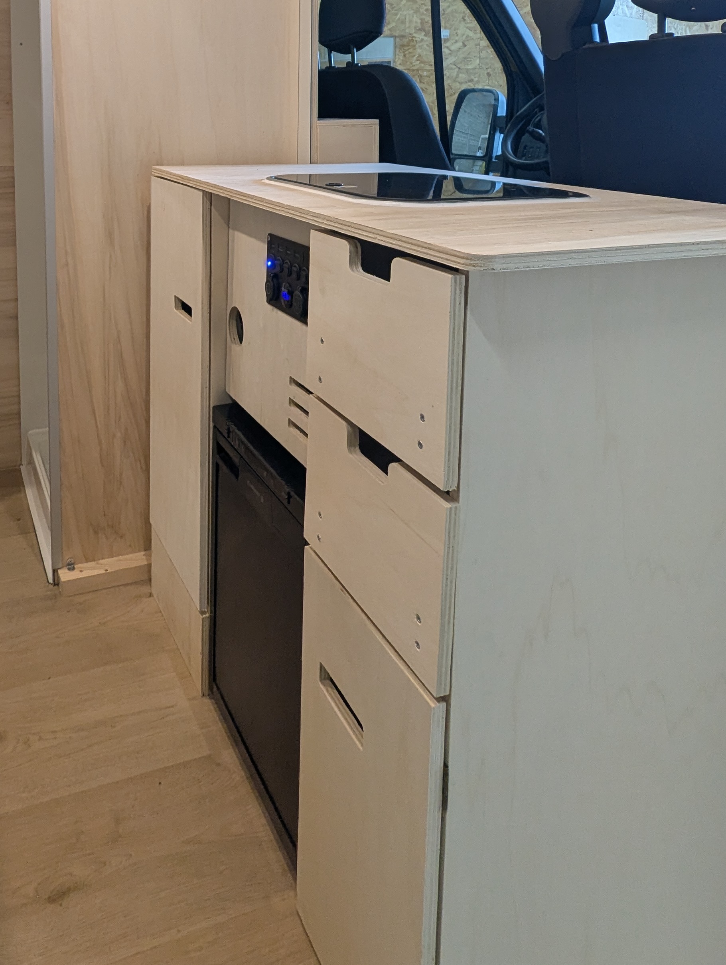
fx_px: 753
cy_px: 182
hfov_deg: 50.1
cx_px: 217
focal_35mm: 27
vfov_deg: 59.7
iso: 75
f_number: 2.2
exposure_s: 1/25
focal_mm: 2.35
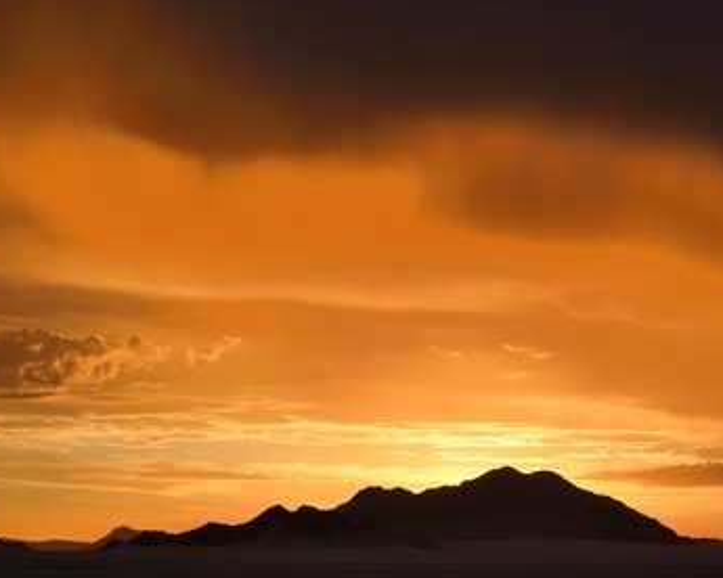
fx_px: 1712
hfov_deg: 23.8
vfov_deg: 19.2
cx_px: 413
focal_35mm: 80
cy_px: 287
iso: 200
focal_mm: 70
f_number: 10
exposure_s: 1/320
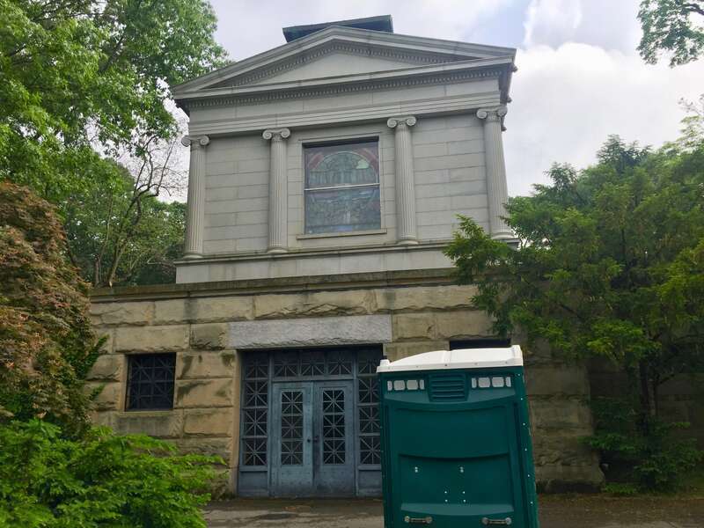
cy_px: 264
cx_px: 352
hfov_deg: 61.7
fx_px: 590
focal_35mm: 29
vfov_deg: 48.2
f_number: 2.2
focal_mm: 4.15
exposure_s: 1/1522
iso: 32
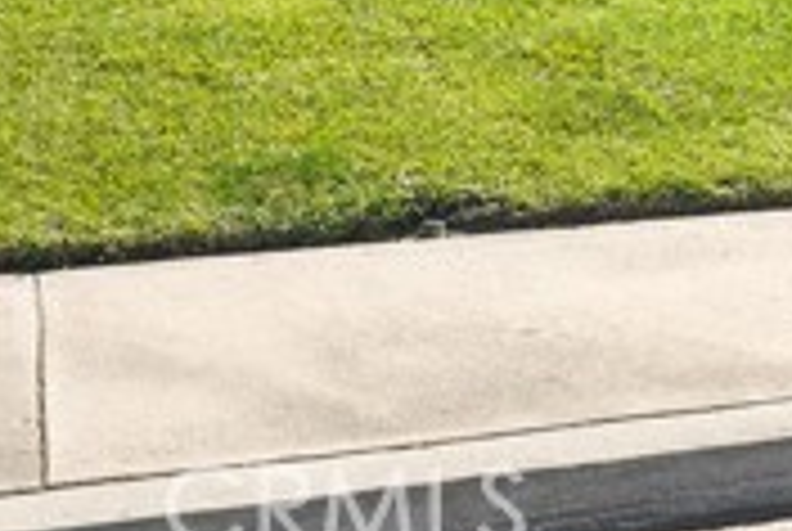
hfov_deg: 19.2
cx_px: 1035
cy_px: -389
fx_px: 2160
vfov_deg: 12.9
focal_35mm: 98
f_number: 11
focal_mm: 27
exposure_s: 1/15
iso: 100
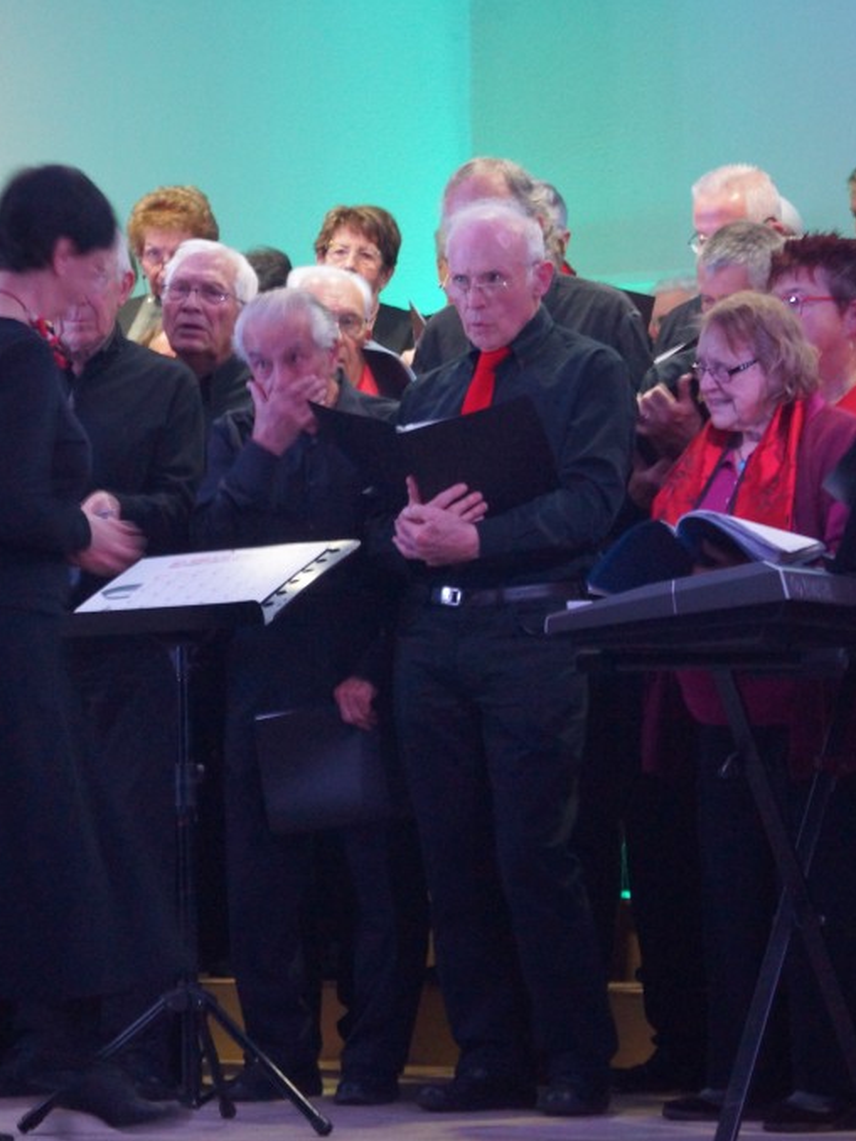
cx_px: 135
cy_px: 571
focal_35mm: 109
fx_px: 3593
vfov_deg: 18.0
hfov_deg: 13.5
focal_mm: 50
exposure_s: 1/10
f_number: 5.6
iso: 1600
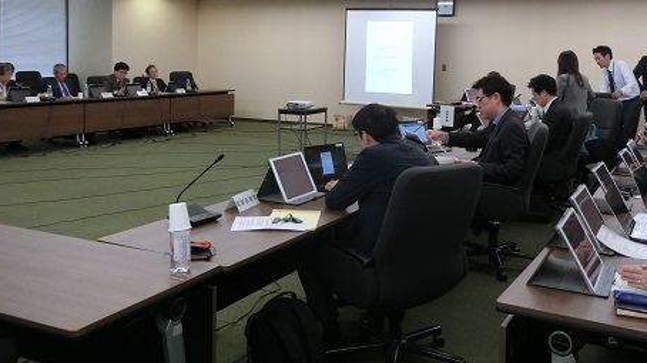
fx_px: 669
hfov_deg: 51.5
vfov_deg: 29.9
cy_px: 94
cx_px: 362
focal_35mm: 39
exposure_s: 1/80
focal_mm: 5.2
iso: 400
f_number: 3.7
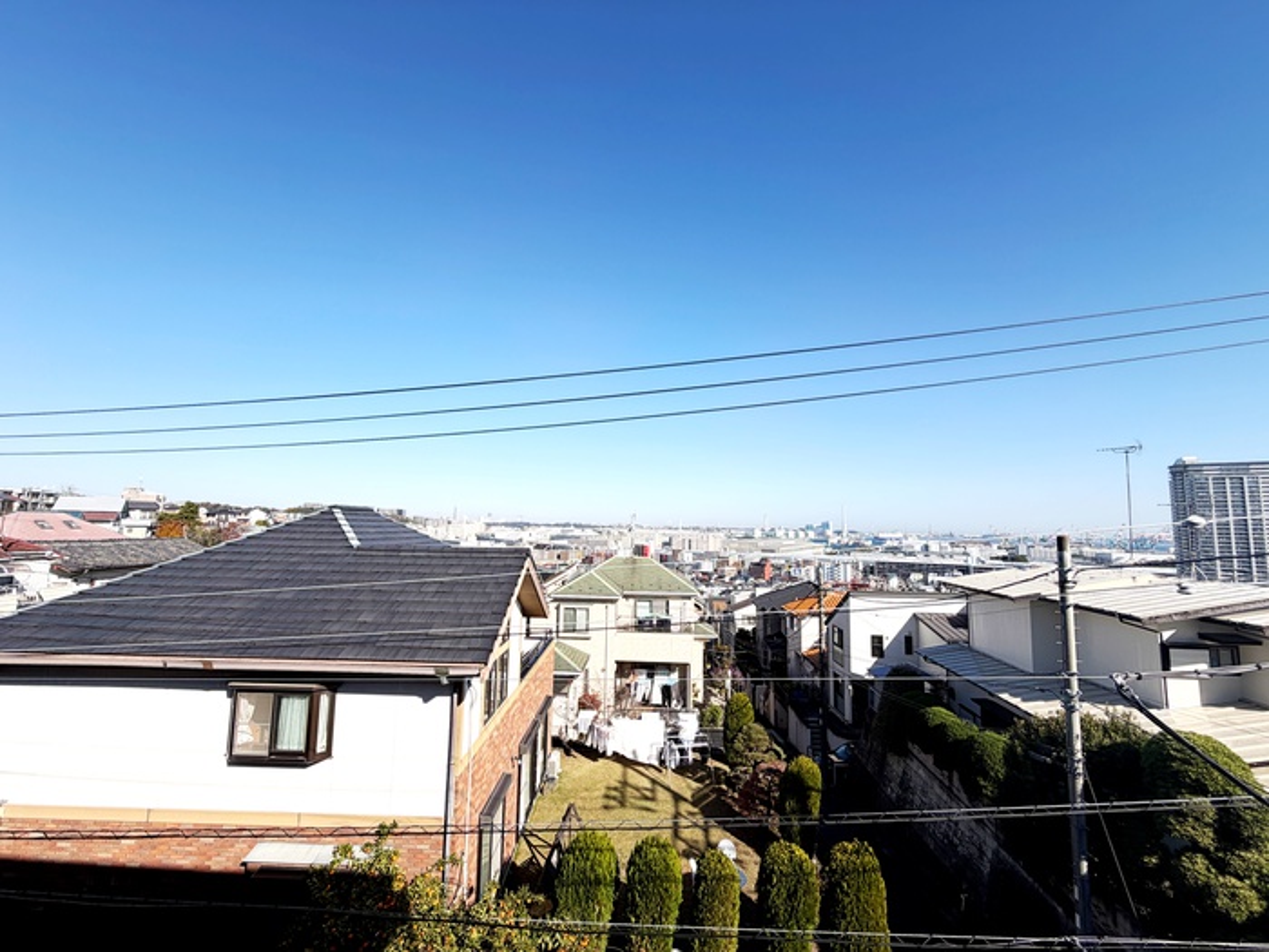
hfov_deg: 102.1
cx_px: 634
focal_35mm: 14
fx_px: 513
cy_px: 476
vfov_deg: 85.7
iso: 20
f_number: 2.2
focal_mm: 2.22
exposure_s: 1/1125
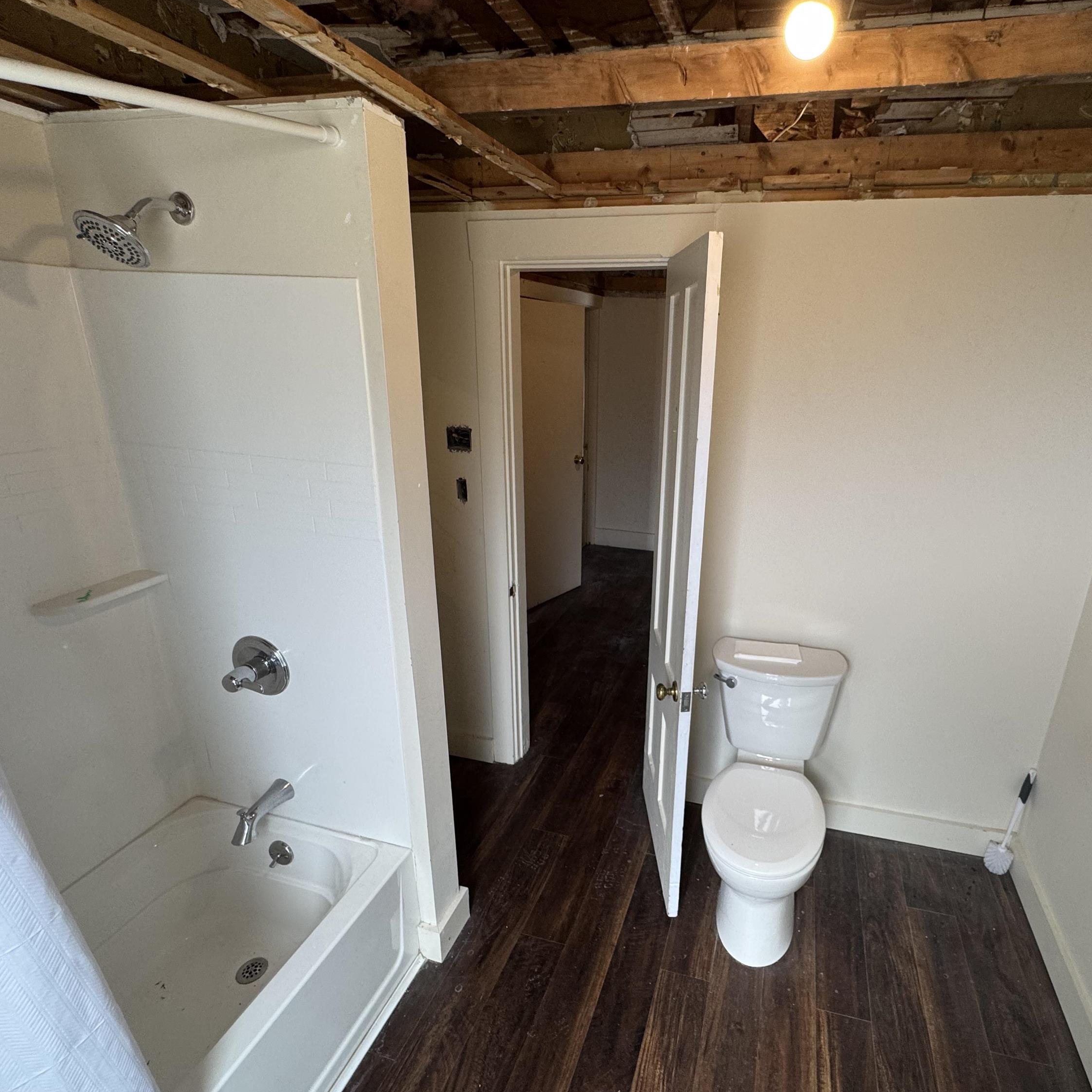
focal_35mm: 17
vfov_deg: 84.0
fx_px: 607
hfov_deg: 82.9
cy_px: 545
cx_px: 655
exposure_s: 1/120
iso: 160
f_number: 2.2
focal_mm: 2.22
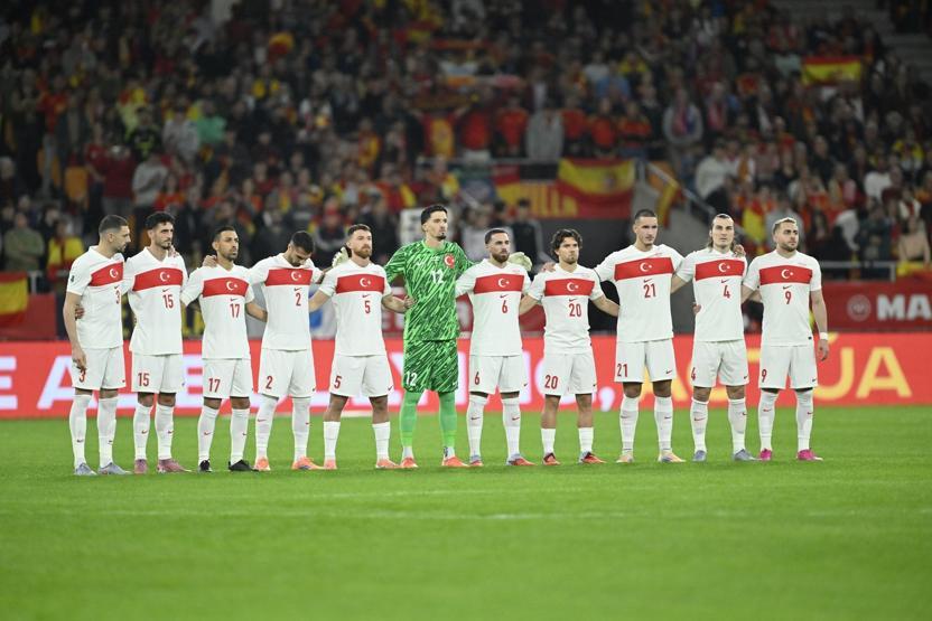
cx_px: 466
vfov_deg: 3.4
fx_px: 10357
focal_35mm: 400
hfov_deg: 5.2
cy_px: 310
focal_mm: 400
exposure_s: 1/2500
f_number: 2.8
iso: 4000
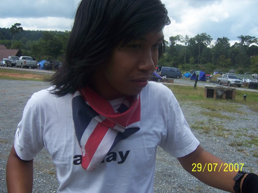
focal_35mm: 36
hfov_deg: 51.4
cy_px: 96
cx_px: 129
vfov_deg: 39.7
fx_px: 268
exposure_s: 1/640
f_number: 2.8
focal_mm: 6.2
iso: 80
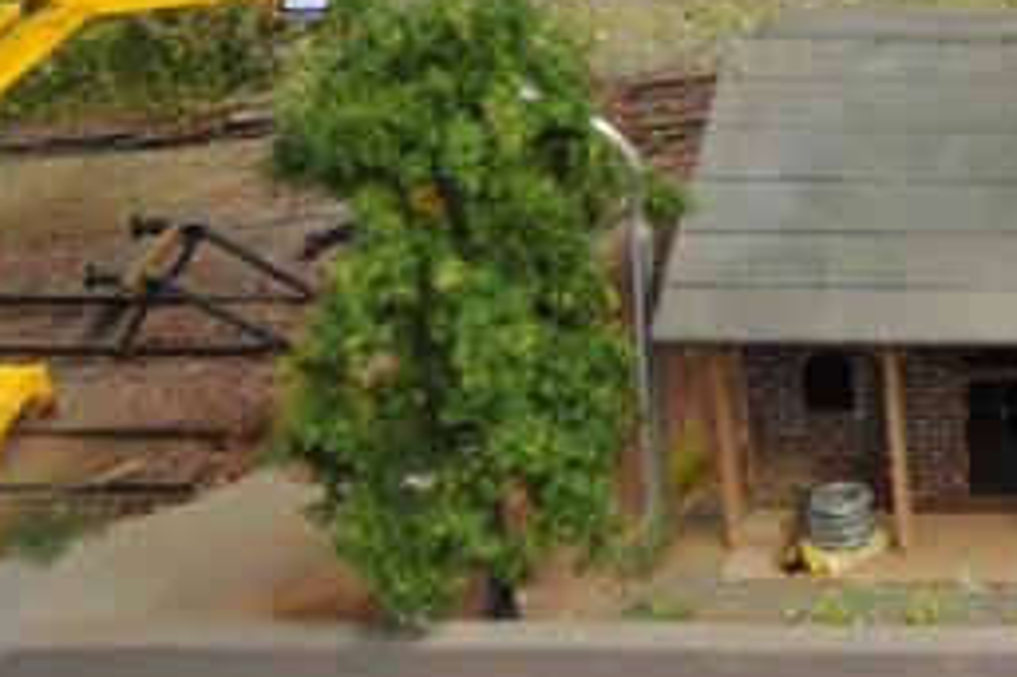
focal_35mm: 203
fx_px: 5731
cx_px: 1983
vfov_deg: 6.7
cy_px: -325
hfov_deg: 9.5
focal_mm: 34
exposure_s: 1/20
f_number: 4.5
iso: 400
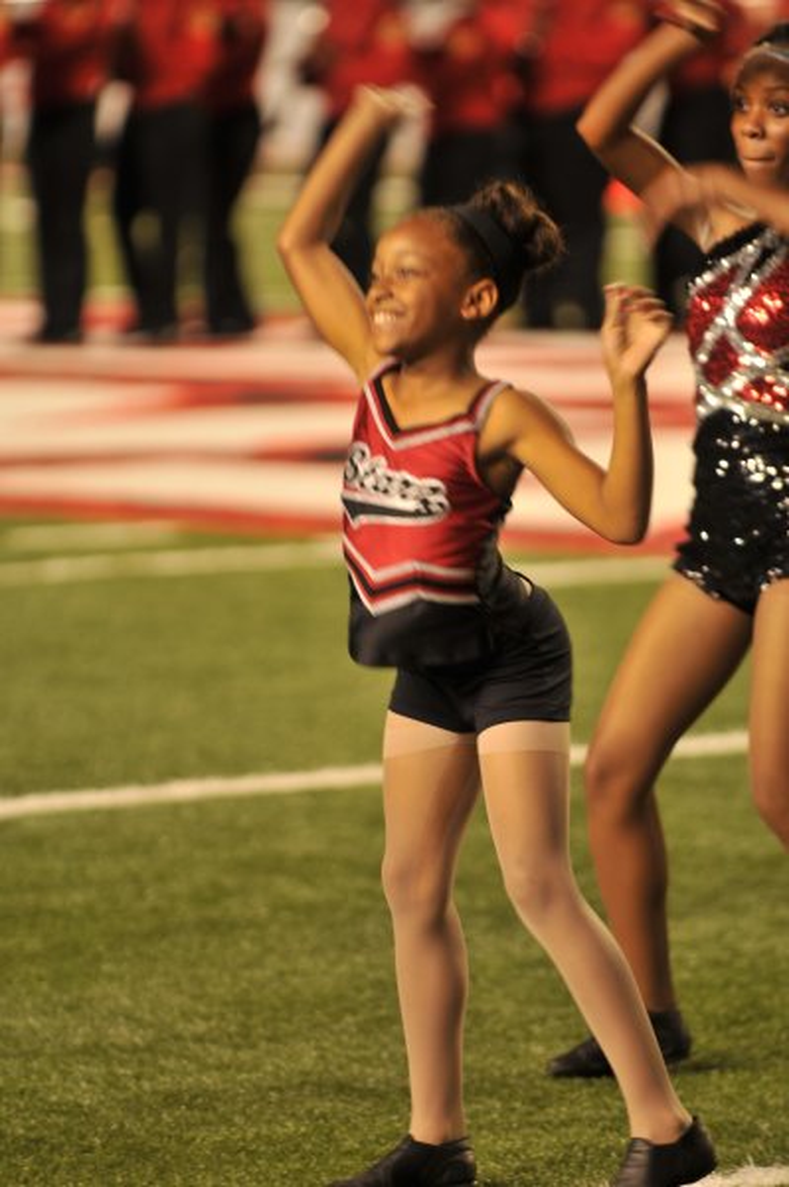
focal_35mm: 285
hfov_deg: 4.8
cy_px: 594
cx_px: 394
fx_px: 9385
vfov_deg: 7.2
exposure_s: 1/60
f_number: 2.8
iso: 250
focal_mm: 190
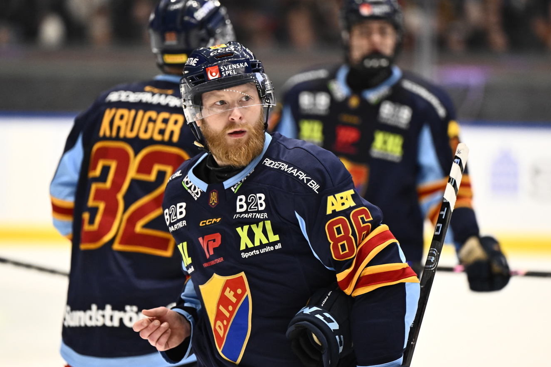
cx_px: 276
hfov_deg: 10.0
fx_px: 3152
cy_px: 185
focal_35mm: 206
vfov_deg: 6.7
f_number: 2.8
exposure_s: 1/1000
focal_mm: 200
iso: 4000
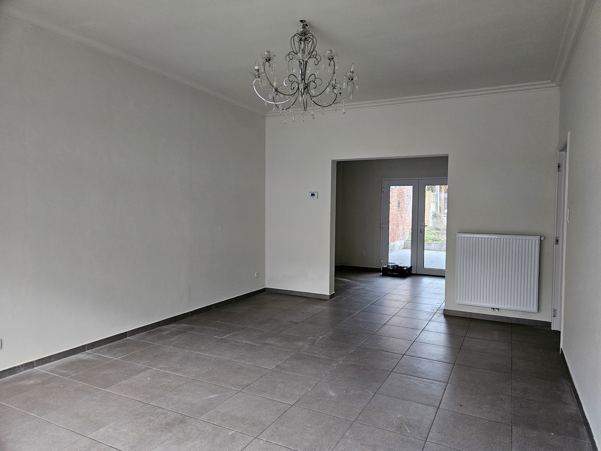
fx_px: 399
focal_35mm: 23
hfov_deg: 73.9
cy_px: 226
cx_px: 300
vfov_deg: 58.9
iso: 640
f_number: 1.8
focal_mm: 5.4
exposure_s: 1/50
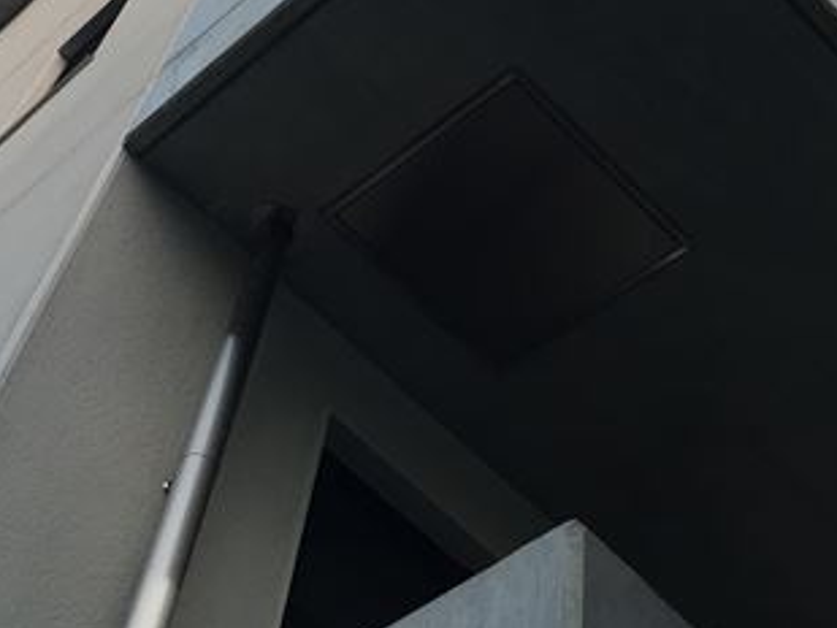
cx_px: 379
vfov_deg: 23.8
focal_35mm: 60
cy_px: 78
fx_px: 1451
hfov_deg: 32.1
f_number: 2.2
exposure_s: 1/40
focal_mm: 4.15
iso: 32
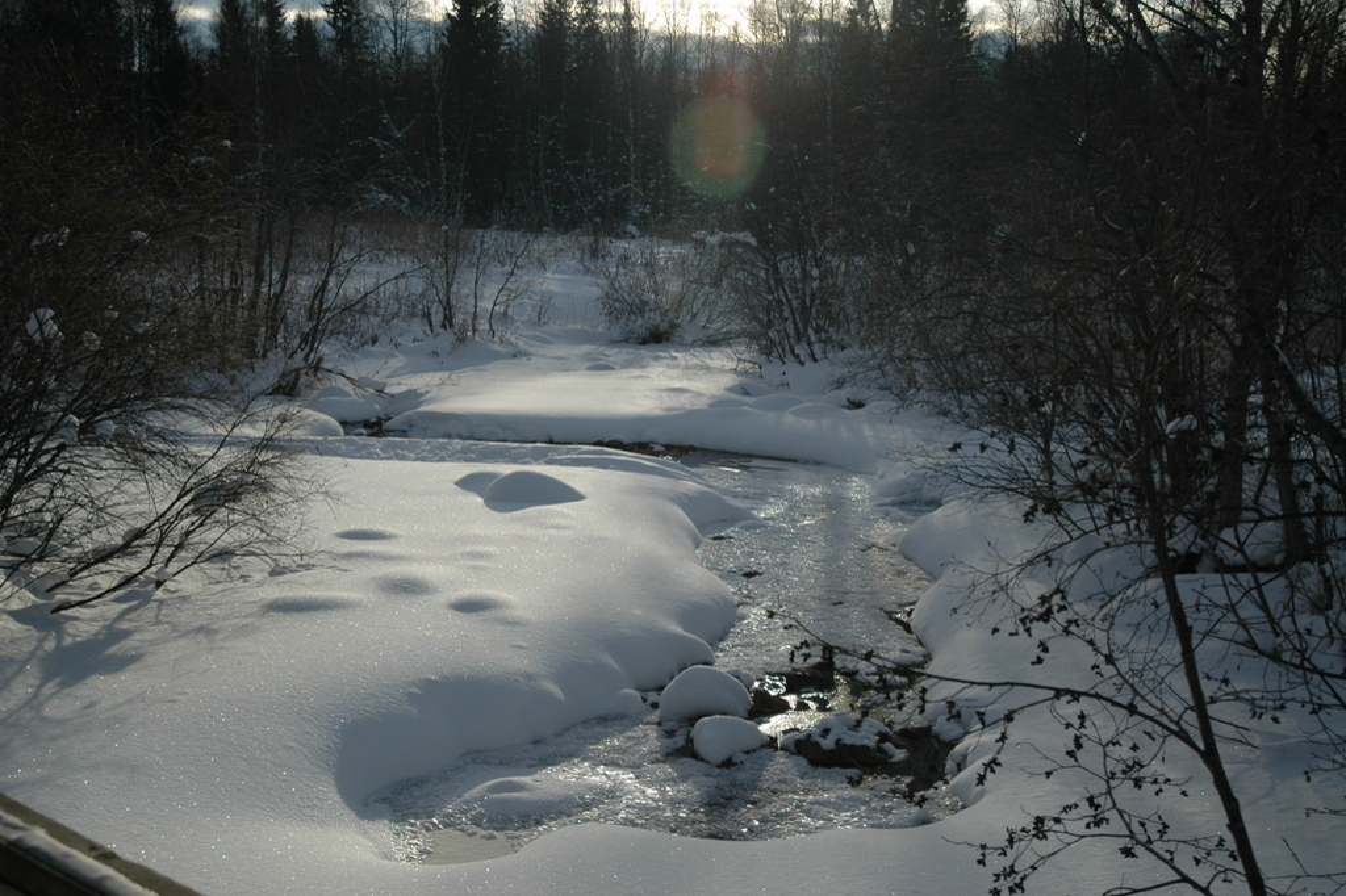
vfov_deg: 30.8
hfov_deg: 45.0
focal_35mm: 44
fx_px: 1626
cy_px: 448
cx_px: 673
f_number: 4
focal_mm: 29
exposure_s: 1/2000
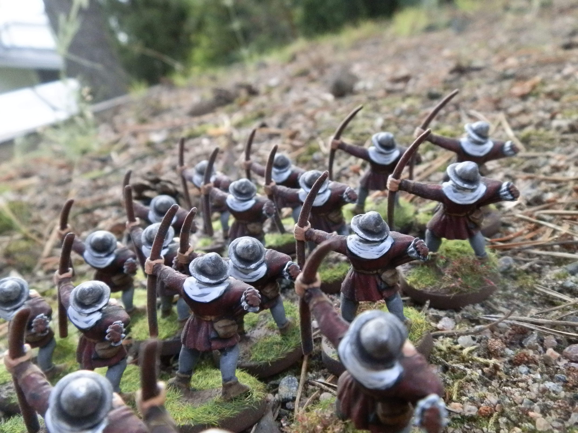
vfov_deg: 49.7
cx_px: 289
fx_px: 468
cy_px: 216
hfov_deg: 63.4
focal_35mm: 28
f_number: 3.1
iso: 400
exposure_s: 1/400
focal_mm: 5
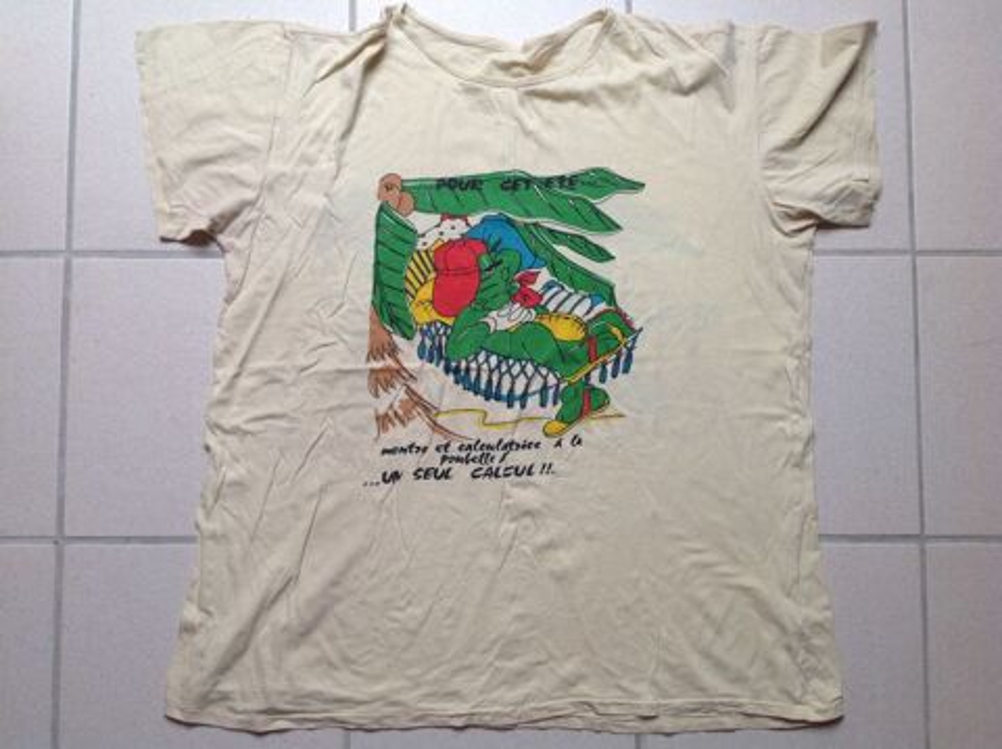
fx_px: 1012
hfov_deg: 52.7
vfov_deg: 40.6
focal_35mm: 35
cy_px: 374
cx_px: 501
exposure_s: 1/24
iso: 50
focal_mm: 4.28
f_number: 2.4
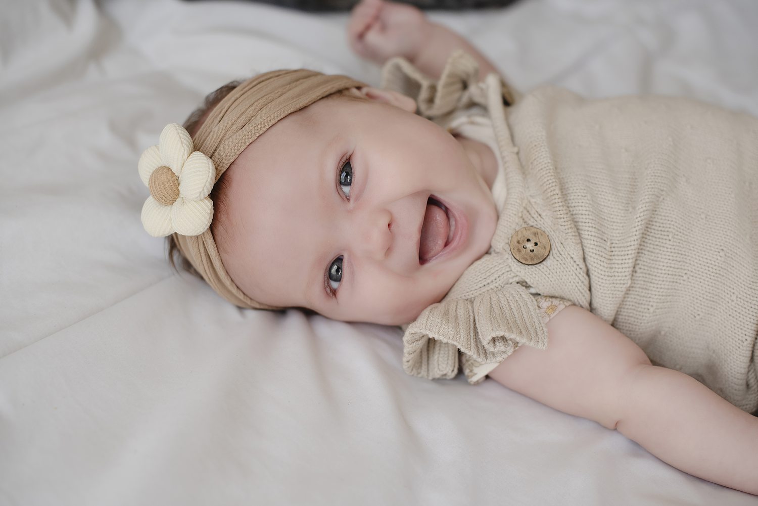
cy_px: 253
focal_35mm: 50
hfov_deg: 39.6
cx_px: 379
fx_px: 1053
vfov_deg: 27.0
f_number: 2.8
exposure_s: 1/100
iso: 320
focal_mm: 50
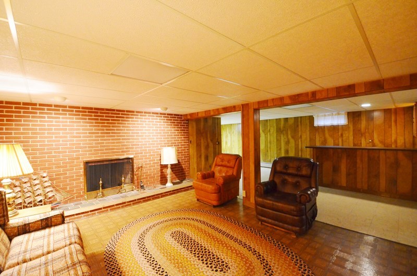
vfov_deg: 77.1
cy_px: 138
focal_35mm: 15
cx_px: 208
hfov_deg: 100.5
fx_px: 173
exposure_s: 1/25
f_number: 3.5
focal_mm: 10
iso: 3200
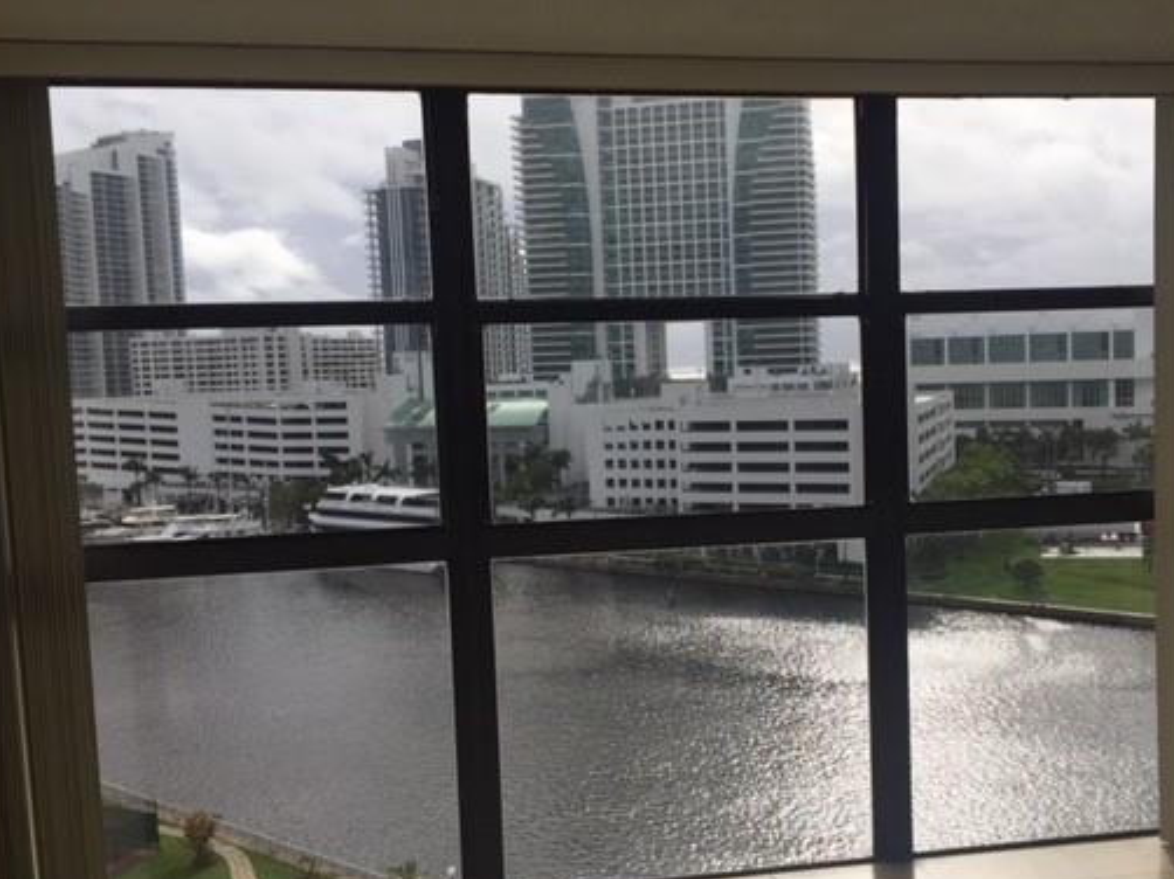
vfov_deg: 38.6
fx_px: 1254
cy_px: 463
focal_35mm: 37
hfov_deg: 49.8
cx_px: 720
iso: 32
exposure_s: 1/1582
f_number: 2.2
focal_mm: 4.15
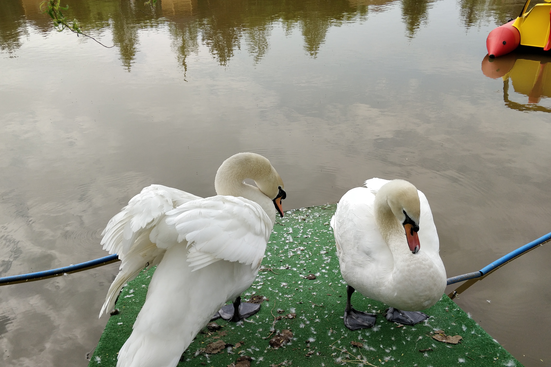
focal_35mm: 27
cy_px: 218
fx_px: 413
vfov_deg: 47.7
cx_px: 267
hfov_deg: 67.4
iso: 100
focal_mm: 4.1
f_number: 1.7
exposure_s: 1/846
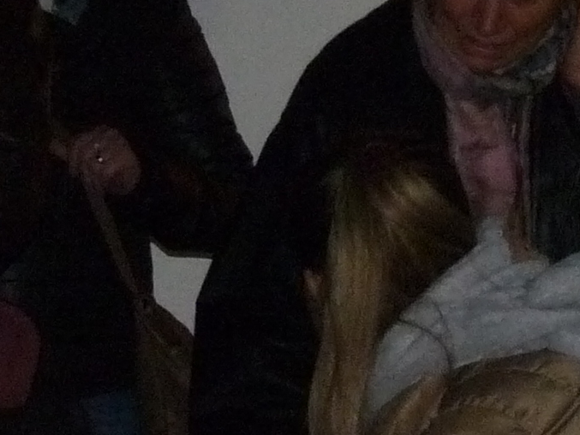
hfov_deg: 4.0
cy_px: -118
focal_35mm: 490
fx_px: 8212
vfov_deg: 3.0
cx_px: 1054
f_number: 3.4
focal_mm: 16.1
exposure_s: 1/80
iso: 400
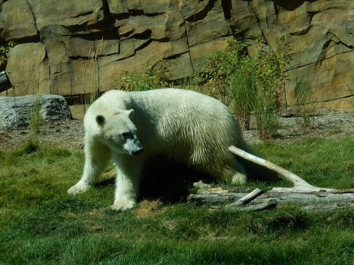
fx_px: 1074
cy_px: 132
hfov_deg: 18.7
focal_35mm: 105
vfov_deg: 14.1
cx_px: 177
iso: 125
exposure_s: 1/800
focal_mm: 18.9
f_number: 5.3
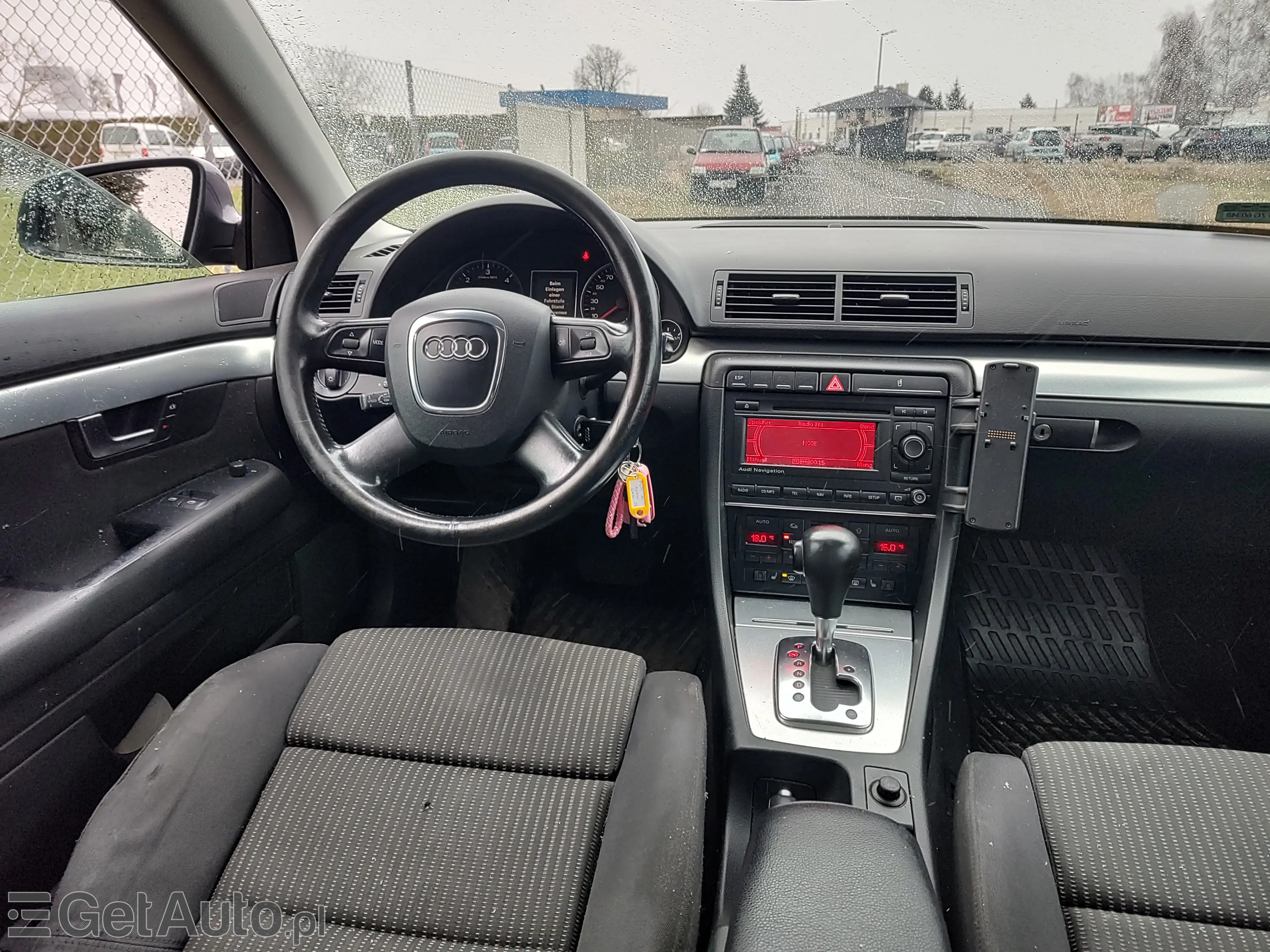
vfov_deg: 58.9
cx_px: 635
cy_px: 476
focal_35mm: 23
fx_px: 844
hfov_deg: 73.9
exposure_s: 1/100
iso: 173
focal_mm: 5.56
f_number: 1.8
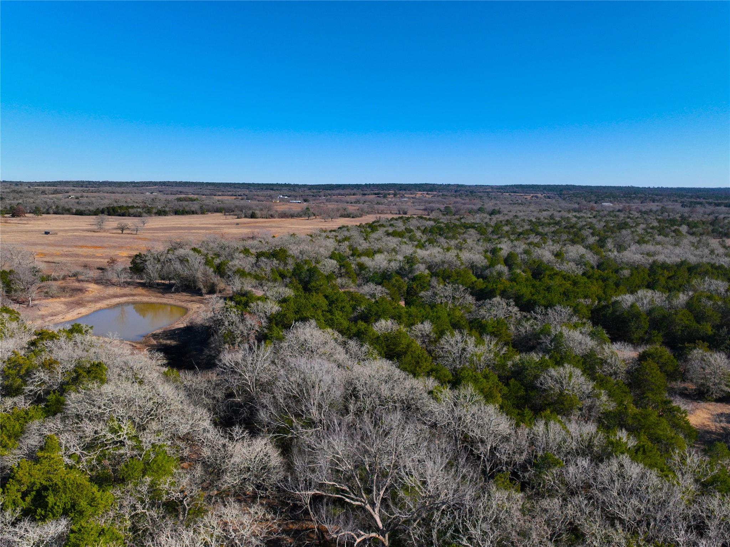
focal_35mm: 24
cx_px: 365
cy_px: 274
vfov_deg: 56.8
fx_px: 506
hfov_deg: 71.6
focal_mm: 12.29
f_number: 2.8
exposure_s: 1/2500
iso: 120
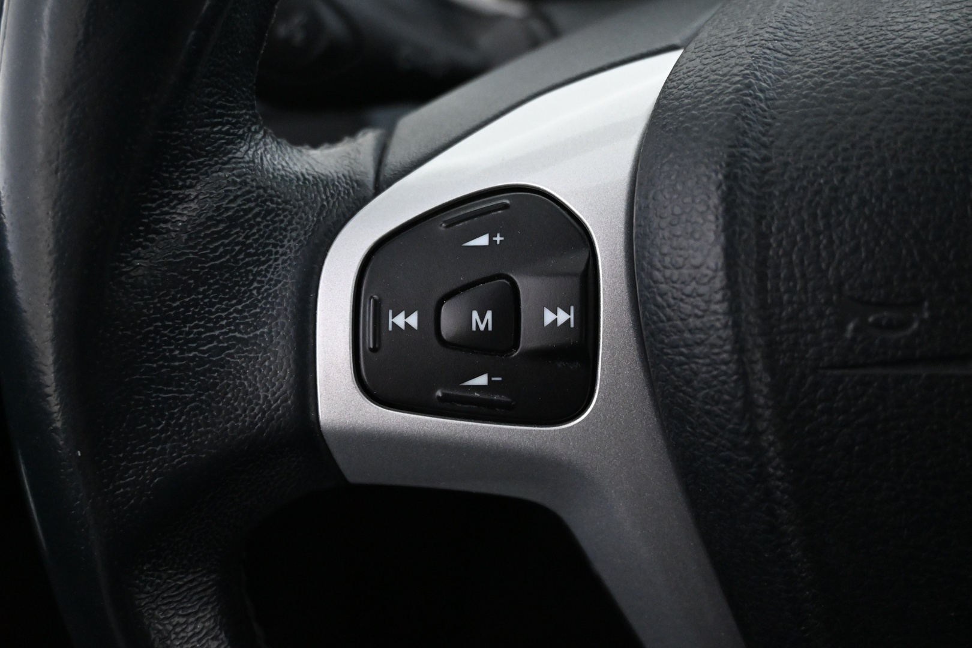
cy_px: 324
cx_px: 486
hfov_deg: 53.1
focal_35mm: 36
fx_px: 972
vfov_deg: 36.9
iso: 4000
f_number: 4.2
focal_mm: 24
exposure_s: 1/40
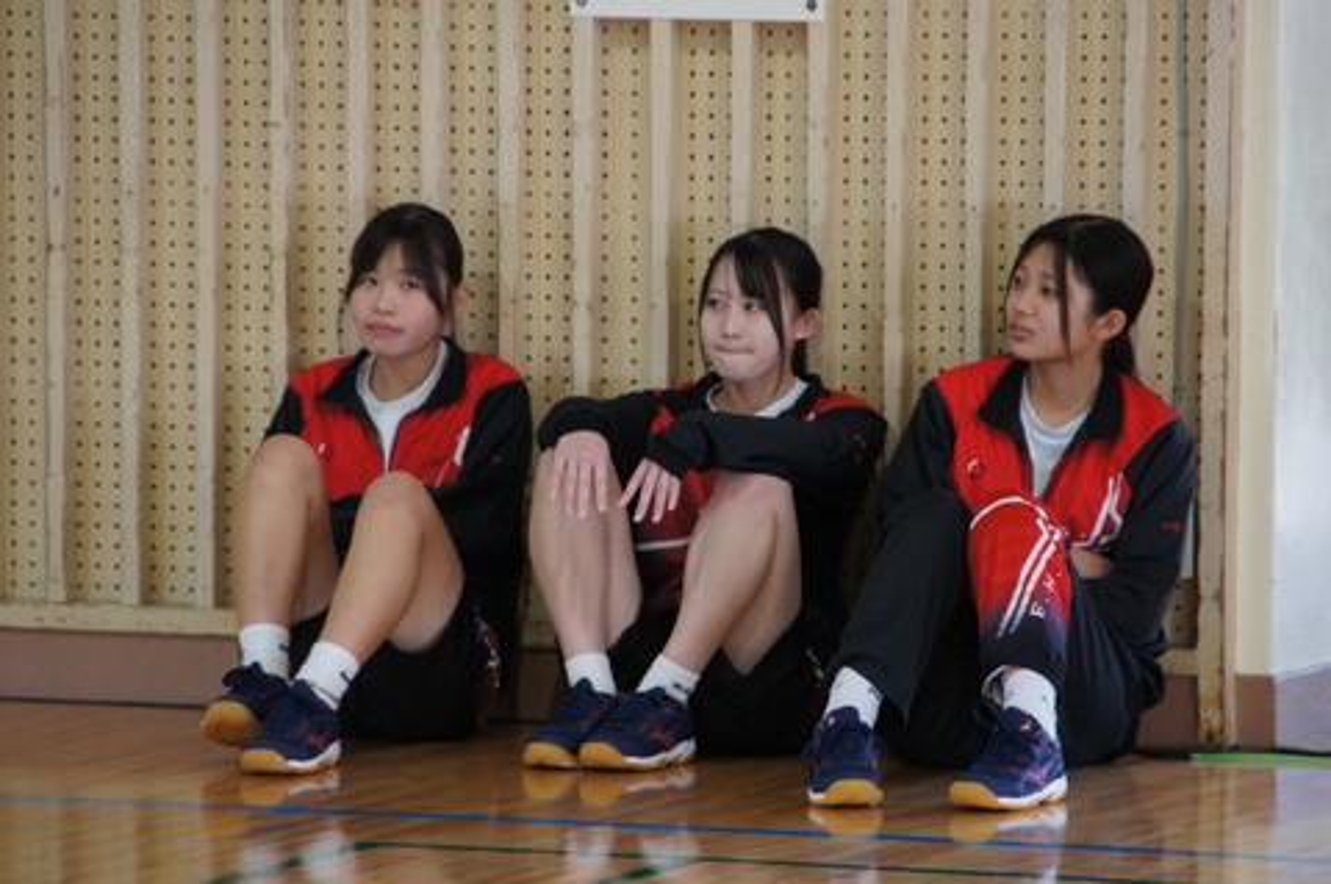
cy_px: 442
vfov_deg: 4.6
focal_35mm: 300
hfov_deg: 6.9
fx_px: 11080
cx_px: 666
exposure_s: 1/80
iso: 1600
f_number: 6.3
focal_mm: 200
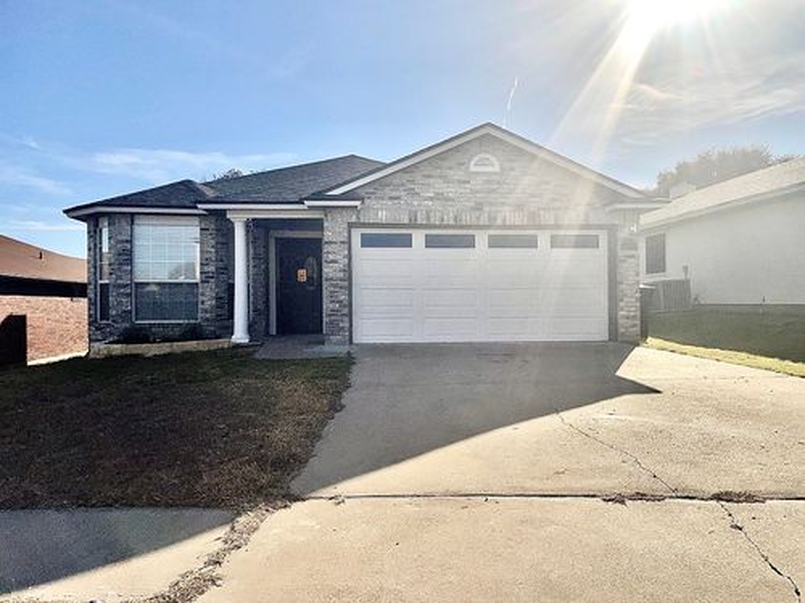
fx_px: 605
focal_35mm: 26
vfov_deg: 53.1
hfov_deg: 67.3
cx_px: 402
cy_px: 302
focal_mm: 4.2
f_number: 1.6
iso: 32
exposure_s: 1/14925
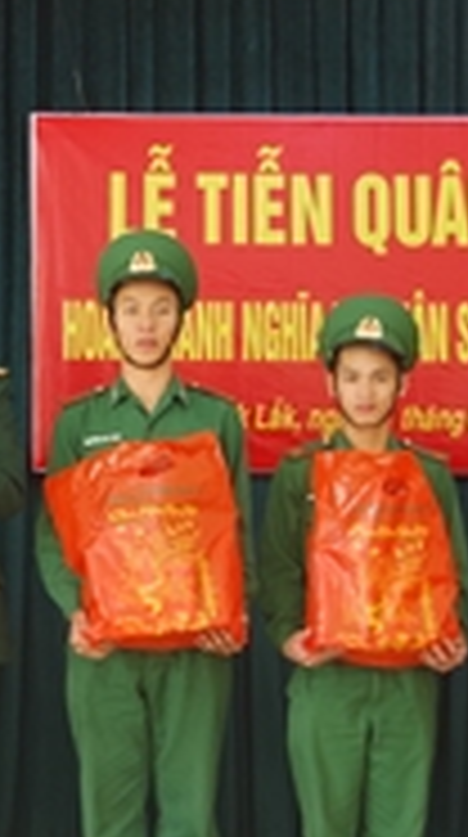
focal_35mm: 114
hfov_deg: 10.4
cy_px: 358
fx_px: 2522
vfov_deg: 18.8
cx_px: -153
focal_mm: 21
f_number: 4
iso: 200
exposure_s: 1/50
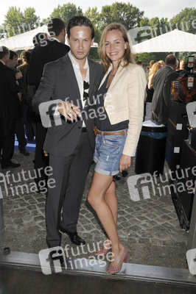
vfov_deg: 54.5
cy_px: 147
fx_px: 286
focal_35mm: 35
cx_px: 98
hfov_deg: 37.8
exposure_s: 1/200
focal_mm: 35
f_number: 8
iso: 250
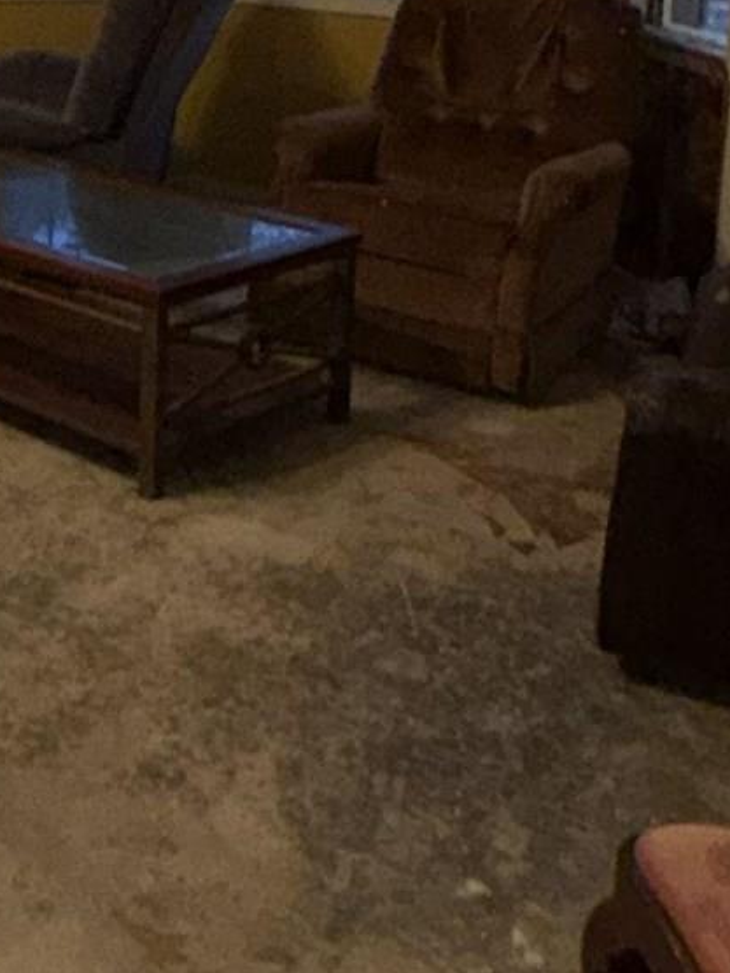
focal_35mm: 58
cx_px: -247
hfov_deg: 22.3
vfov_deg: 30.9
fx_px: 1631
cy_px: 10
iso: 80
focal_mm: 2.22
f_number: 2.2
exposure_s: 1/60
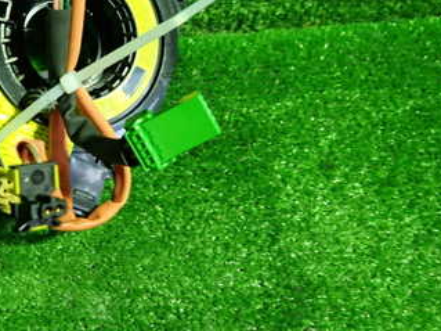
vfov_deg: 30.1
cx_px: 76
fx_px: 599
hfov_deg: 38.6
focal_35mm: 47
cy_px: 66
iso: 250
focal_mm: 4.5
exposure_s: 1/30
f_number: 2
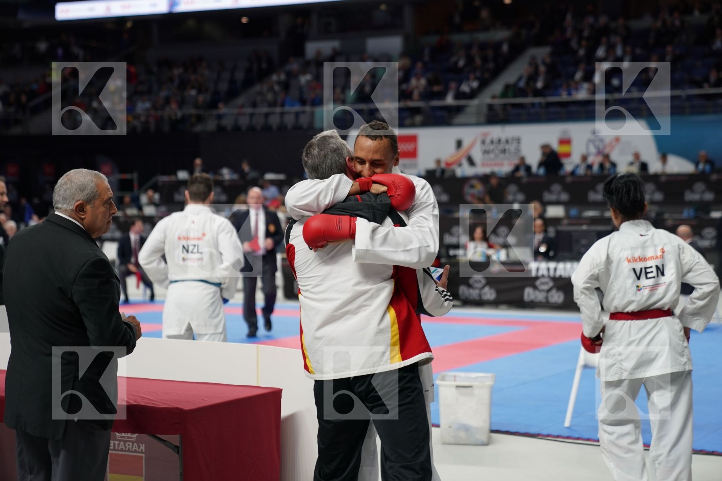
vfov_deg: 19.5
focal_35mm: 70
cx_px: 361
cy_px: 240
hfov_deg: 28.8
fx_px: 1404
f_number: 2.8
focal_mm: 70
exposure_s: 1/250
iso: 200
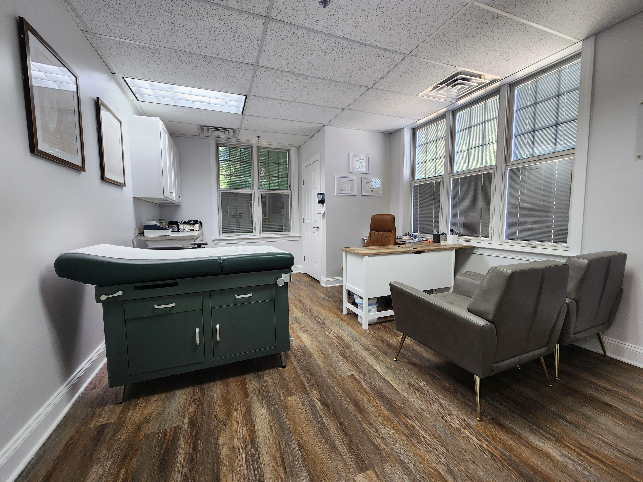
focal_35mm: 13
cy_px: 241
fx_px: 241
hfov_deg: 106.2
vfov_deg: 89.9
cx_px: 322
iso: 160
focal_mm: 2.2
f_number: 2.2
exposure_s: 1/60
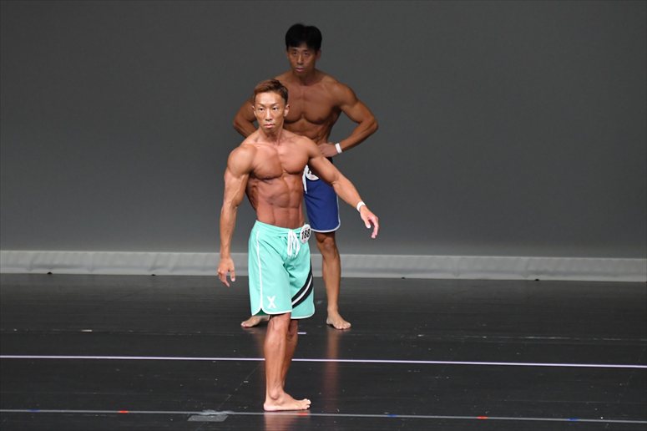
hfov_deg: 6.5
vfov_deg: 4.4
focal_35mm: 315
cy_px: 216
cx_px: 324
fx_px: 5659
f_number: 5.6
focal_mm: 210
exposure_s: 1/400
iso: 4000
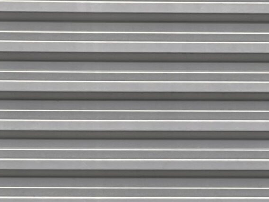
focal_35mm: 348
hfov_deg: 5.7
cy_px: 386
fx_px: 2705
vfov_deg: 4.2
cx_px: 307
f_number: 2.8
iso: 32
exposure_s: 1/708
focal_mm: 9
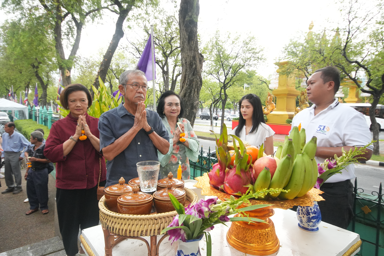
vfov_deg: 59.5
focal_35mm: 21
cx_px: 192
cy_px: 128
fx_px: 224
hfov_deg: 81.2
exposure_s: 1/800
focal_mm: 14
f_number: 9
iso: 2500
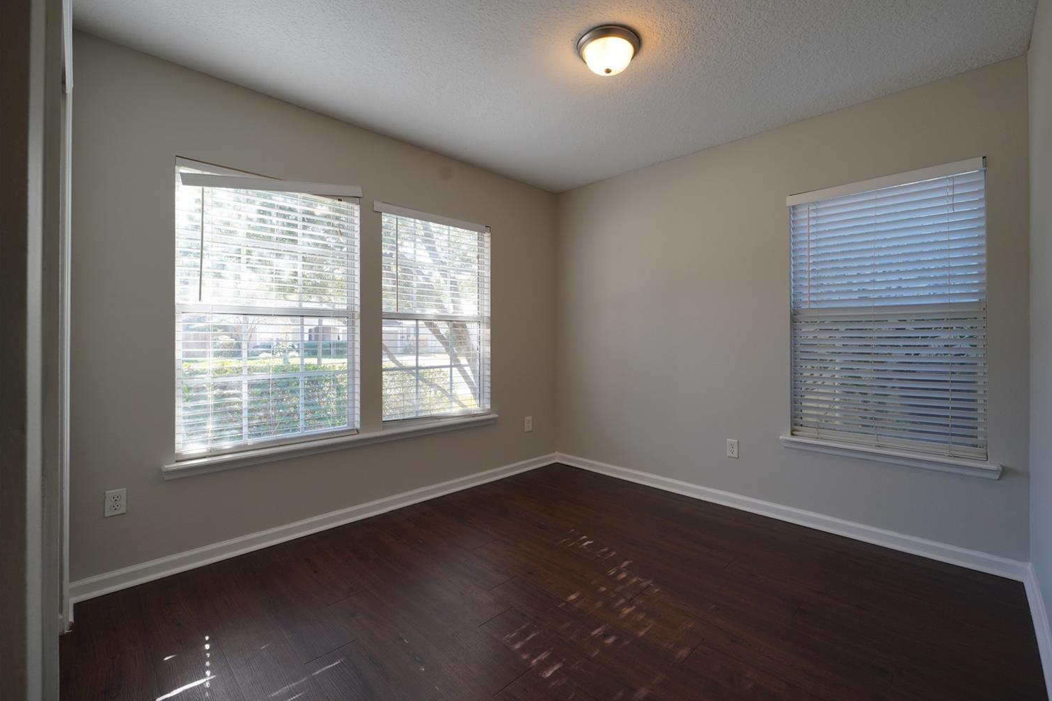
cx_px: 560
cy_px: 329
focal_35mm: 15
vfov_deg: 77.2
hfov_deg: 100.3
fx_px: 438
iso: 320
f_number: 7.1
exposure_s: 1/60
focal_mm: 14
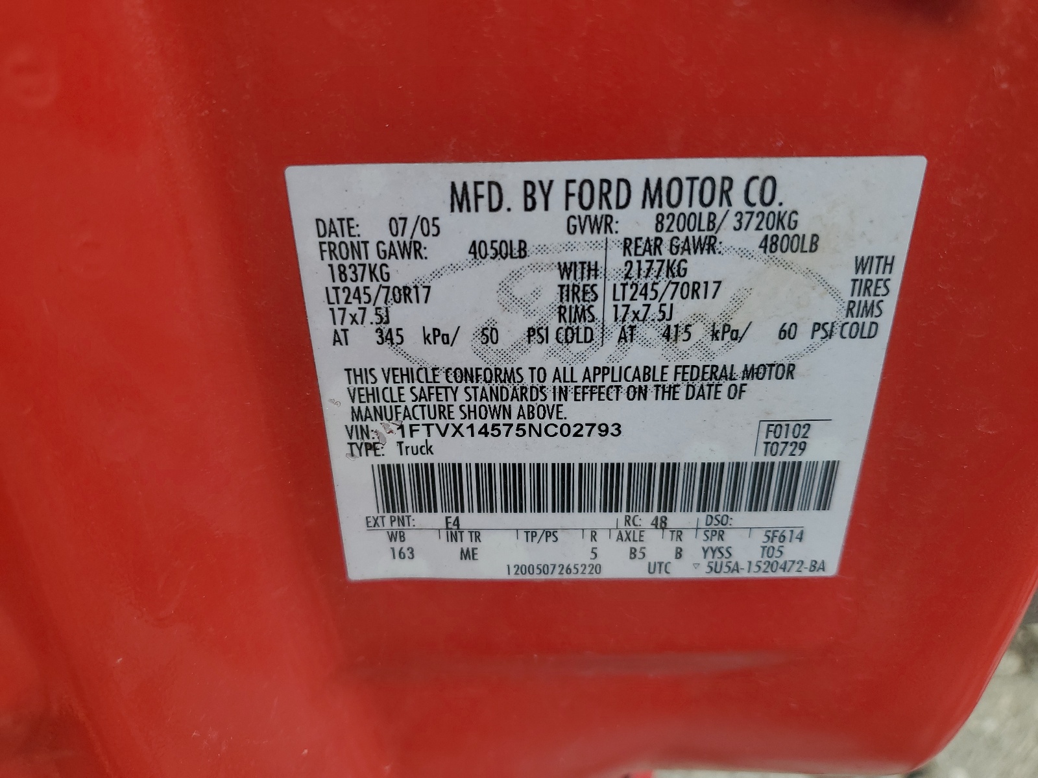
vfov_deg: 53.1
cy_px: 389
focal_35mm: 26
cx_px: 519
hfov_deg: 67.3
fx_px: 780
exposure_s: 1/667
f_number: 1.5
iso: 50
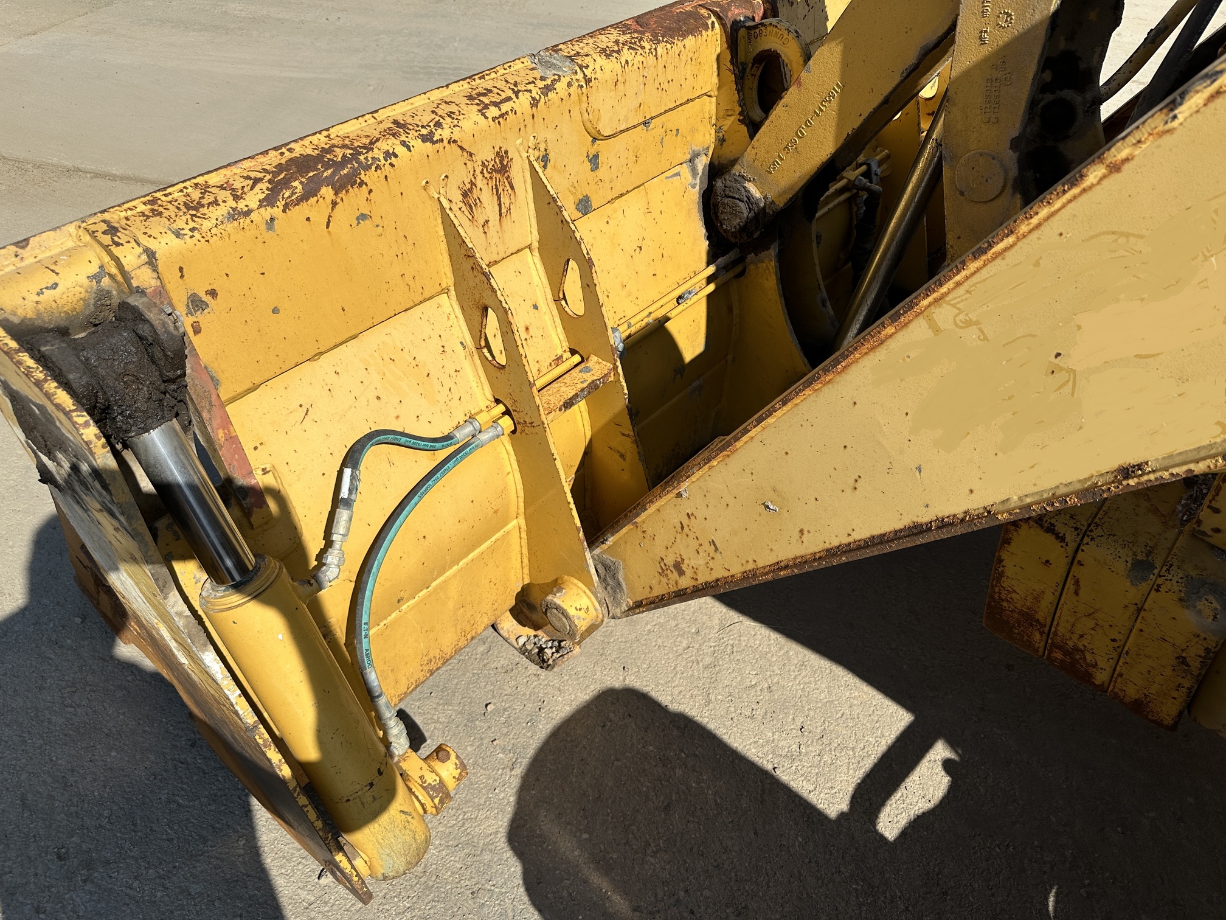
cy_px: 460
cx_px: 613
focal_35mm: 24
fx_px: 850
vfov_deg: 56.8
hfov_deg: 71.6
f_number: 1.78
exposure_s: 1/6623
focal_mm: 6.86
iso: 80
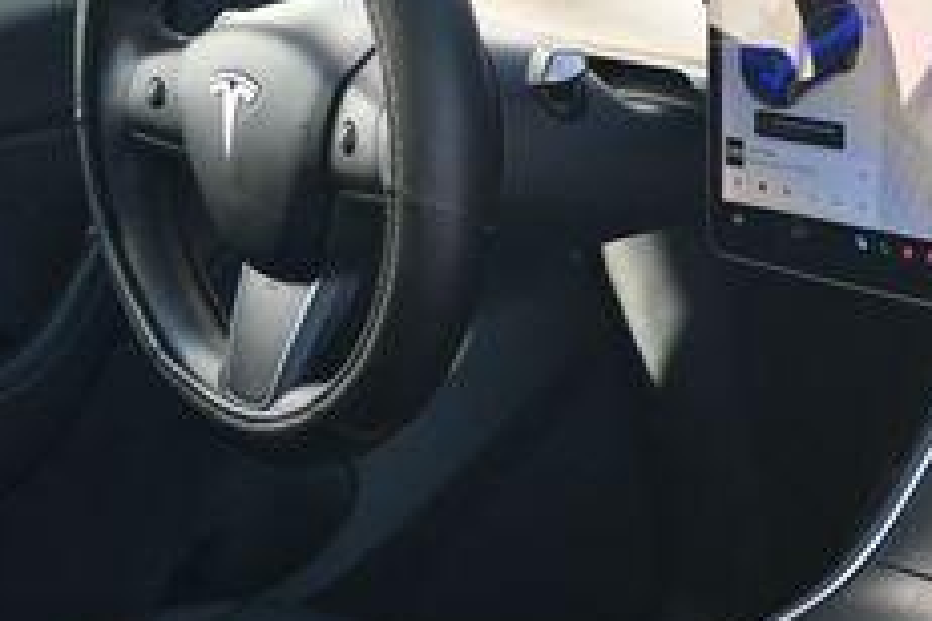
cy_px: 569
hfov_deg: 21.2
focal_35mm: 85
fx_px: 2202
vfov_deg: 15.8
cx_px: 1275
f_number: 3.8
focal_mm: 20.5
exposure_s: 1/125
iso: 450
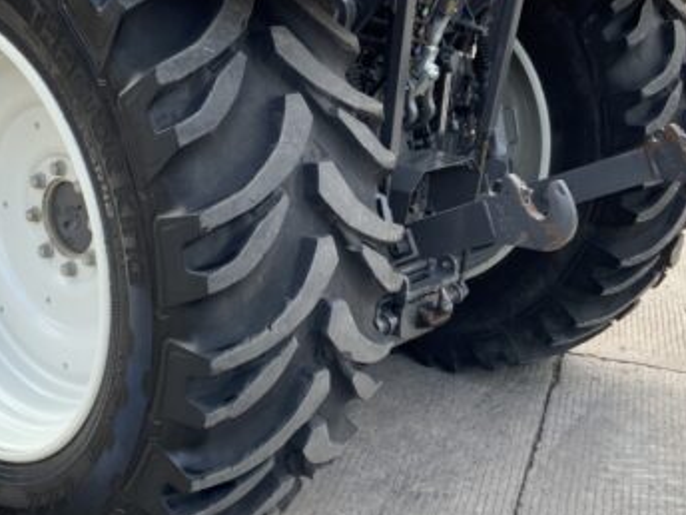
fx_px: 1070
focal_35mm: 54
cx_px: 249
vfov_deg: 27.0
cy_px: 238
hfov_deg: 35.3
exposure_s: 1/122
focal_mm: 3
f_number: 1.8
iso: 20
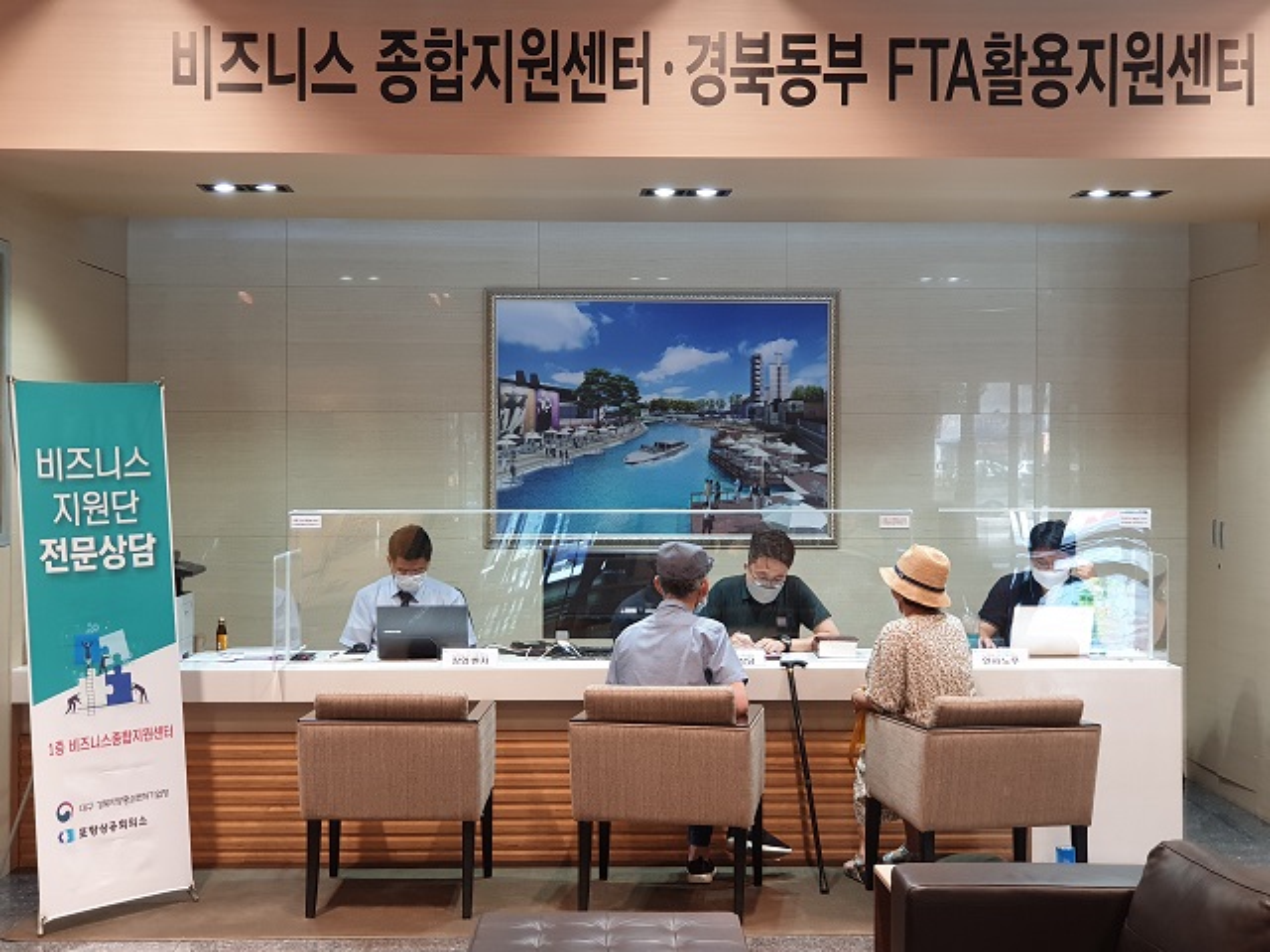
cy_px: 476
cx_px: 635
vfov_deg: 28.0
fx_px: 1908
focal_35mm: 52
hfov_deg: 36.8
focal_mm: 6
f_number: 2.4
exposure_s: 1/30
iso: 125
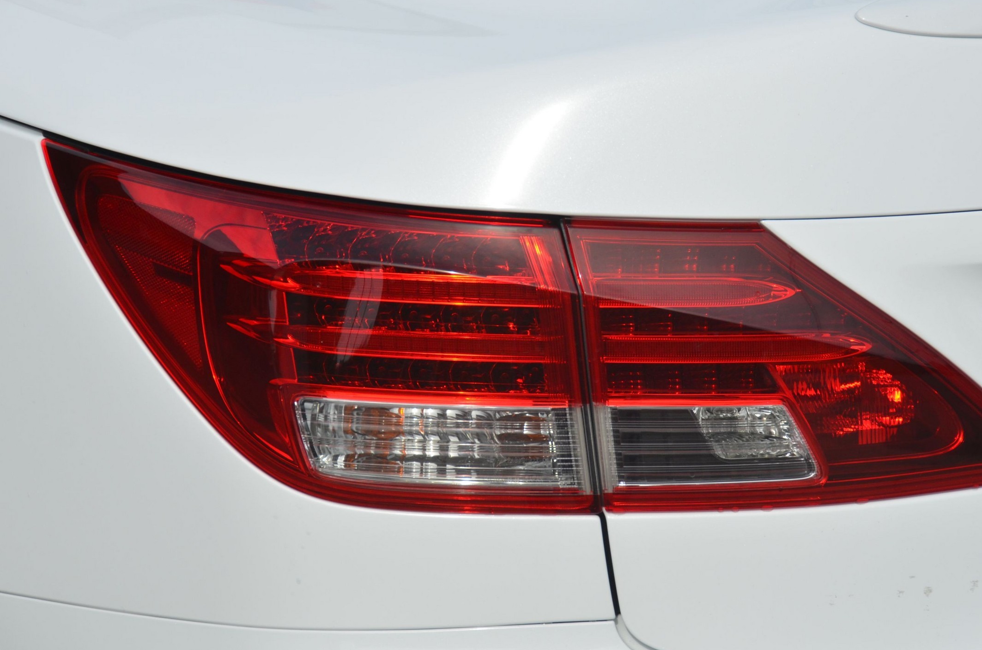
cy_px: 282
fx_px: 4562
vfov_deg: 8.2
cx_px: 503
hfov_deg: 12.3
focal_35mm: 168
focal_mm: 95
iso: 400
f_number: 7.1
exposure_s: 1/1600
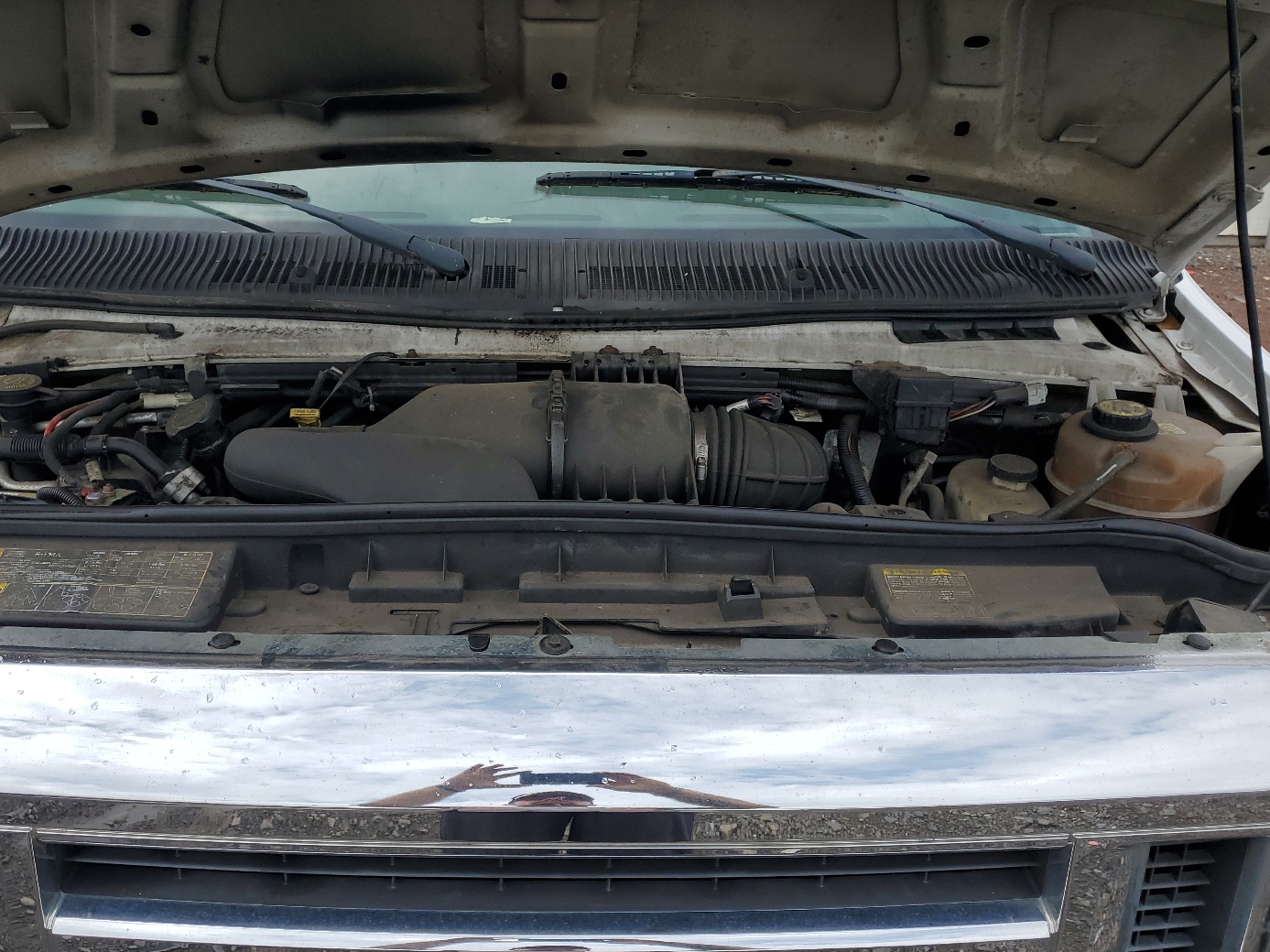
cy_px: 499
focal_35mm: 30
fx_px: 1101
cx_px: 548
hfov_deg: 59.7
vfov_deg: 46.8
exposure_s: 1/1667
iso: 50
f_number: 1.5
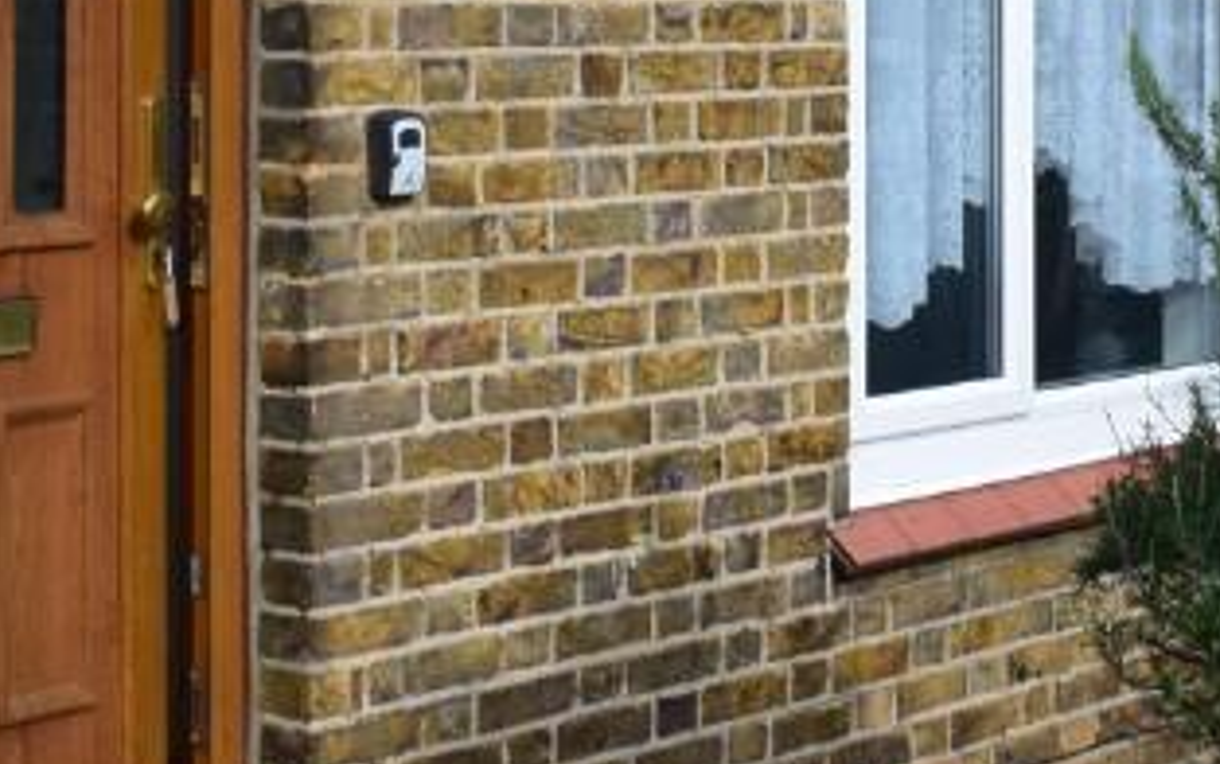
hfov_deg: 18.8
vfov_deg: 11.7
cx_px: 889
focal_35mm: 110
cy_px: -156
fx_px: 3659
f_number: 10
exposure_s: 1/250
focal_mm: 22
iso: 400
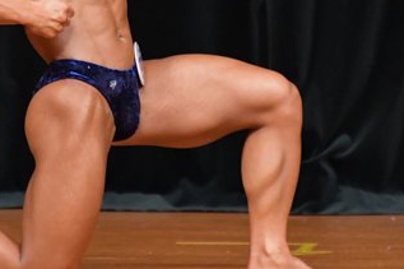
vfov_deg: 1.2
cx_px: 140
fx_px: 12326
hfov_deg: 1.9
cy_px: 9
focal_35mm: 1099
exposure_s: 1/400
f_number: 5.6
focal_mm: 300
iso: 5000
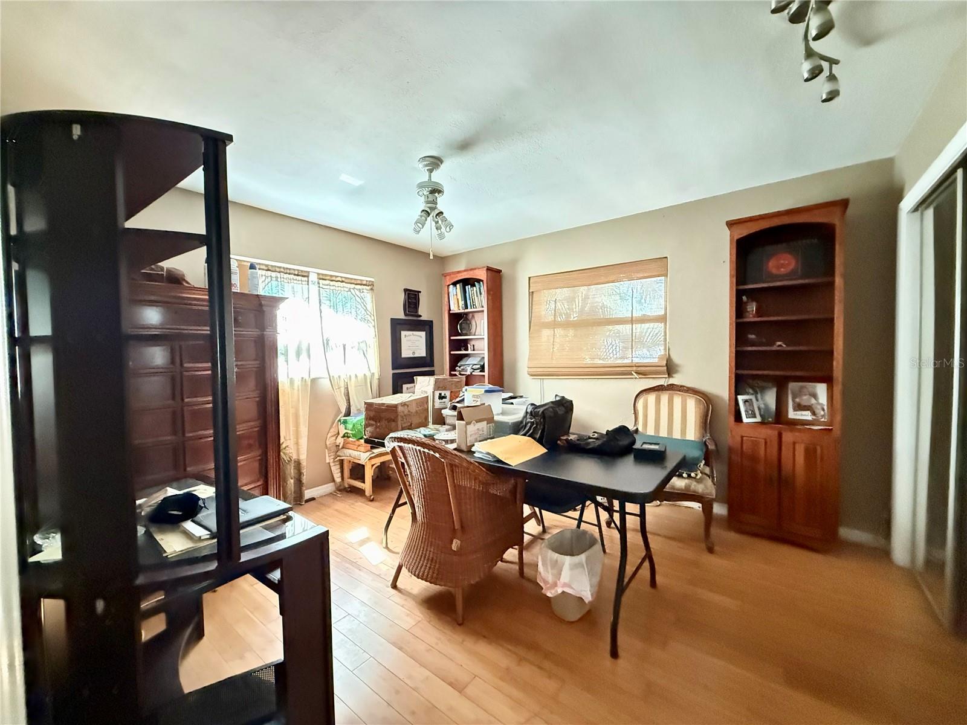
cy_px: 362
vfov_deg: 85.7
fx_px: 391
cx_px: 484
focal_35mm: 14
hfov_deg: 102.1
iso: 1600
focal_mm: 2.22
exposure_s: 1/41
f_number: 2.2
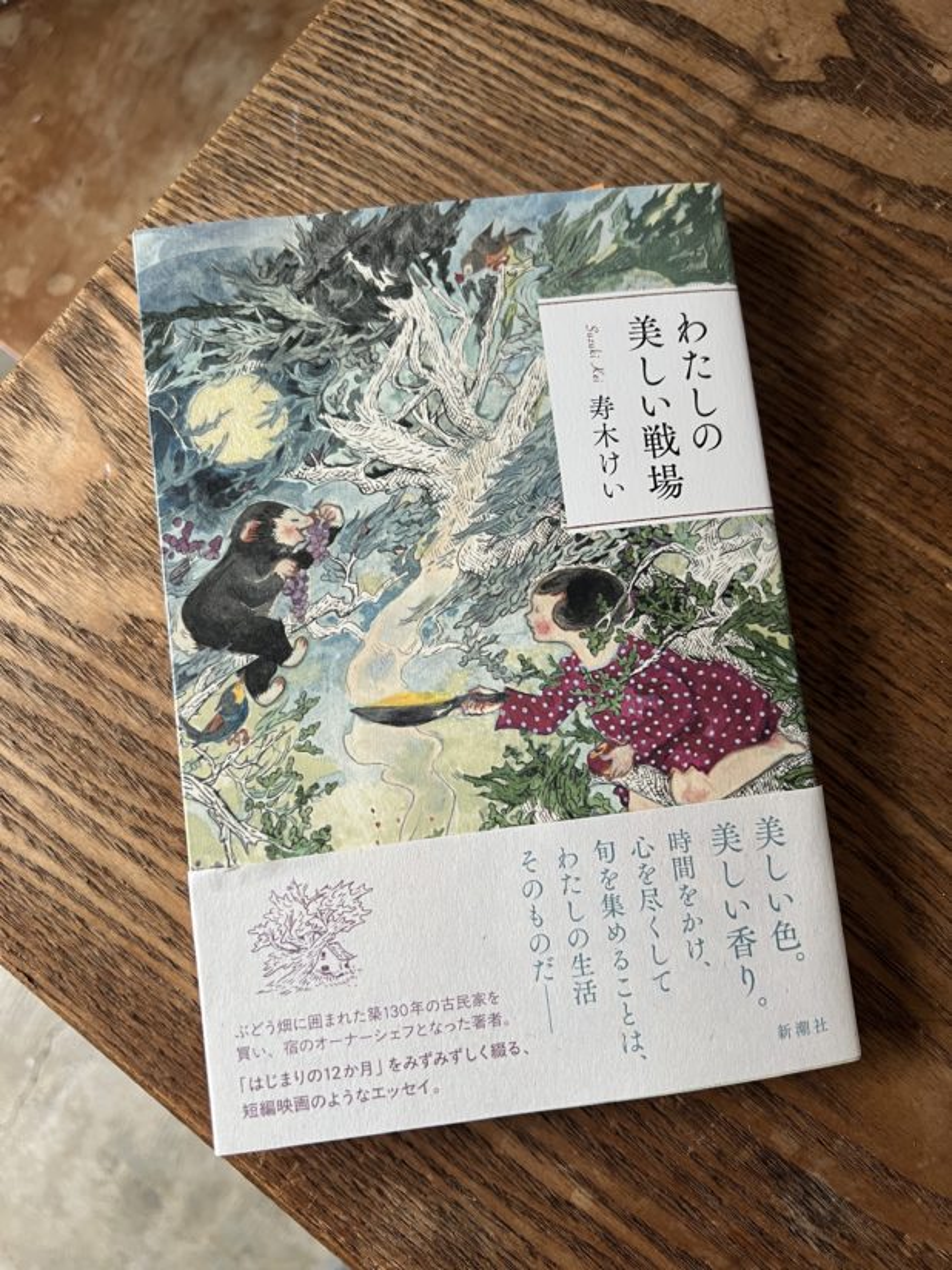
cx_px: 476
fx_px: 953
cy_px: 635
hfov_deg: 53.1
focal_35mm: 26
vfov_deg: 67.3
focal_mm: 5.7
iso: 125
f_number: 1.5
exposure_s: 1/76
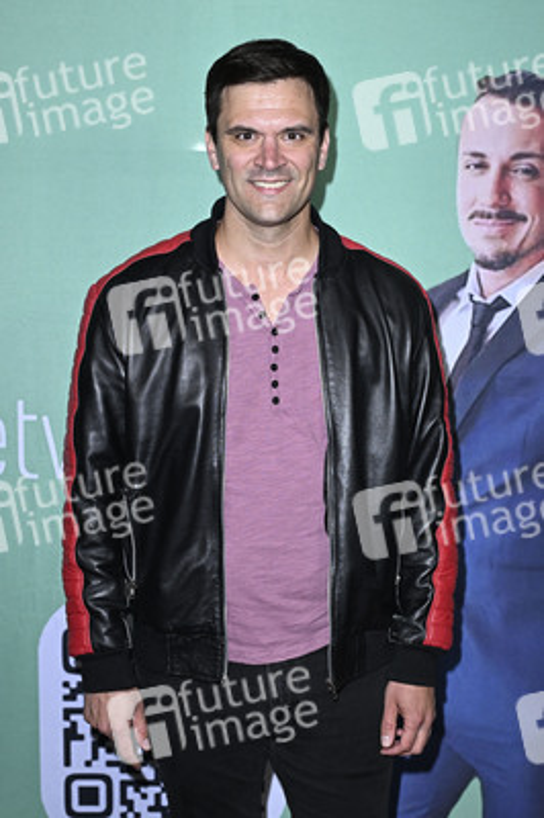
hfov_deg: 28.6
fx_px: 1067
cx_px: 272
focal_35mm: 47
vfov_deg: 41.9
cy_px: 409
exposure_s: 1/200
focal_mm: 47
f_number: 5.6
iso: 1600
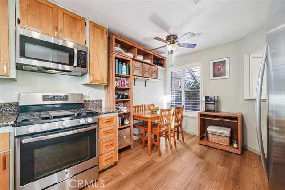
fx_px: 111
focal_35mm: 14
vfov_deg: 81.1
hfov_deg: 104.3
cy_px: 95
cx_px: 142
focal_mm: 14
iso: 400
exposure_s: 1/10
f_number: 8
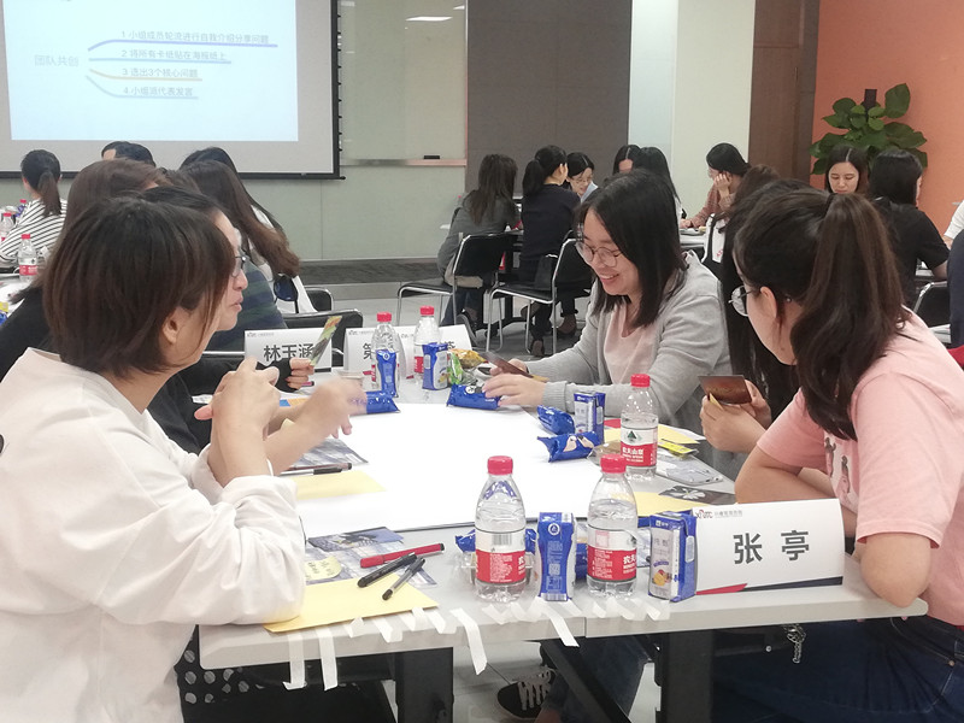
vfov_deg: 29.7
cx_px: 482
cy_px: 362
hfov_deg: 38.9
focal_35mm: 49
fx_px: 1365
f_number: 2.2
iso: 160
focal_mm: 3.81
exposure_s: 1/33.3
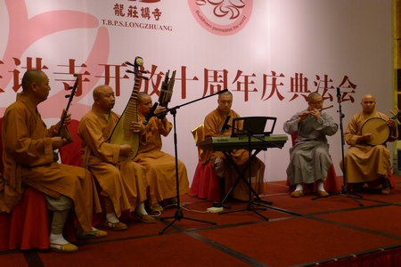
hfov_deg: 48.5
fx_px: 446
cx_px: 200
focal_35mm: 40
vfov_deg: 33.4
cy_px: 134
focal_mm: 8.5
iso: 320
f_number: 2.5
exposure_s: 1/80
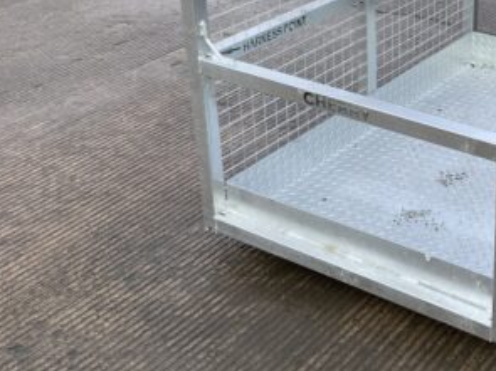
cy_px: 50
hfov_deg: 28.7
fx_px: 902
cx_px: 499
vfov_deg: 22.8
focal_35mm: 63
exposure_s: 1/415
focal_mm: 3
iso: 16
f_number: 1.8
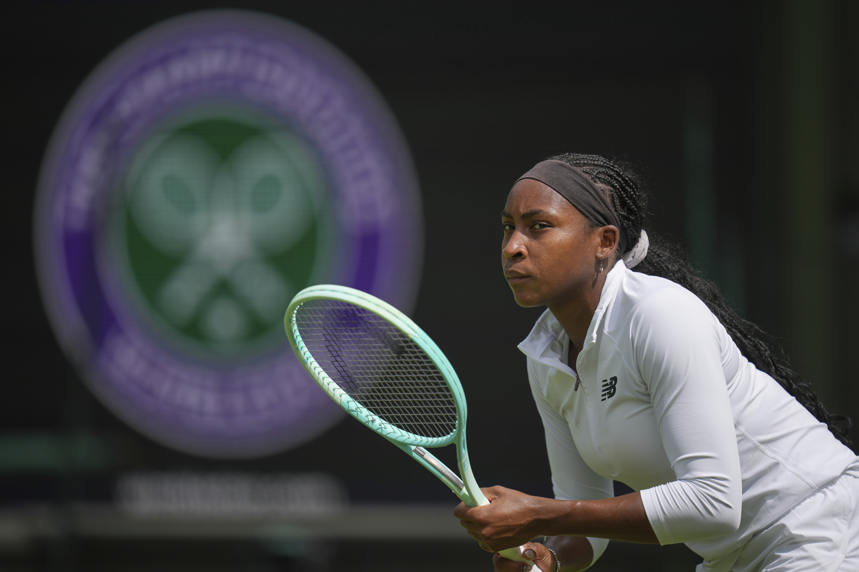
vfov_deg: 3.4
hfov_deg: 5.2
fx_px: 9544
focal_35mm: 400
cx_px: 430
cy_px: 286
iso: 100
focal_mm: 400
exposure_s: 1/3200
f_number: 2.8
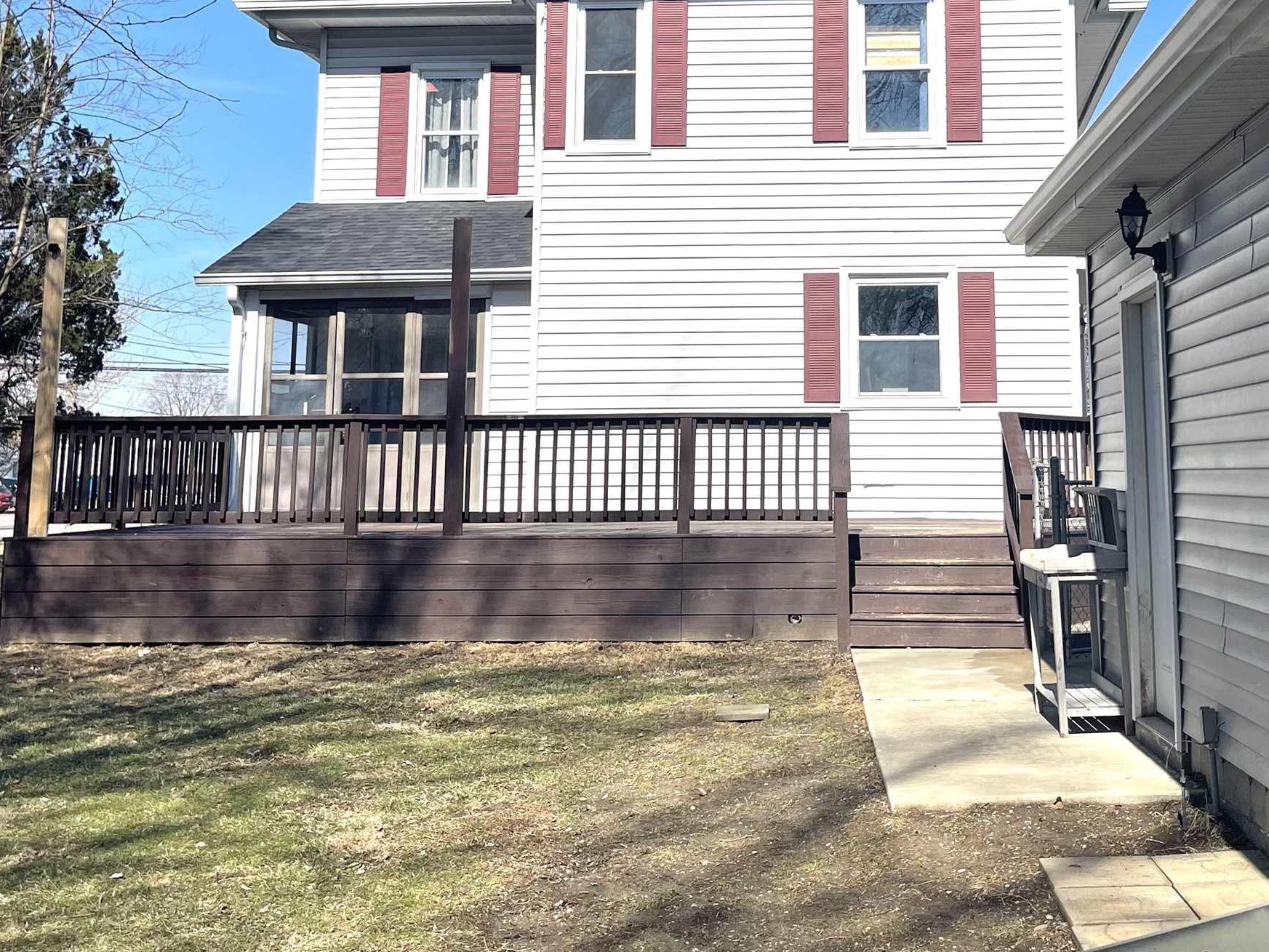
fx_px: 1613
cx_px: 805
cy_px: 180
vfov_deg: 31.9
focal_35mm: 44
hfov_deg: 42.6
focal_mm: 5.1
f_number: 1.6
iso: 32
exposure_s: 1/4348
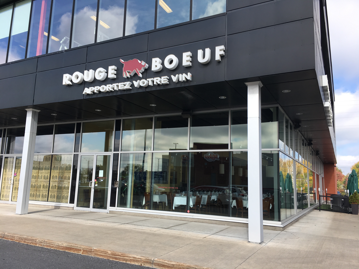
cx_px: 180
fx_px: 301
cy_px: 134
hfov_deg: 61.7
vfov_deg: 48.2
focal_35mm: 29
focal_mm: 4.15
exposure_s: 1/620
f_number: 2.2
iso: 25
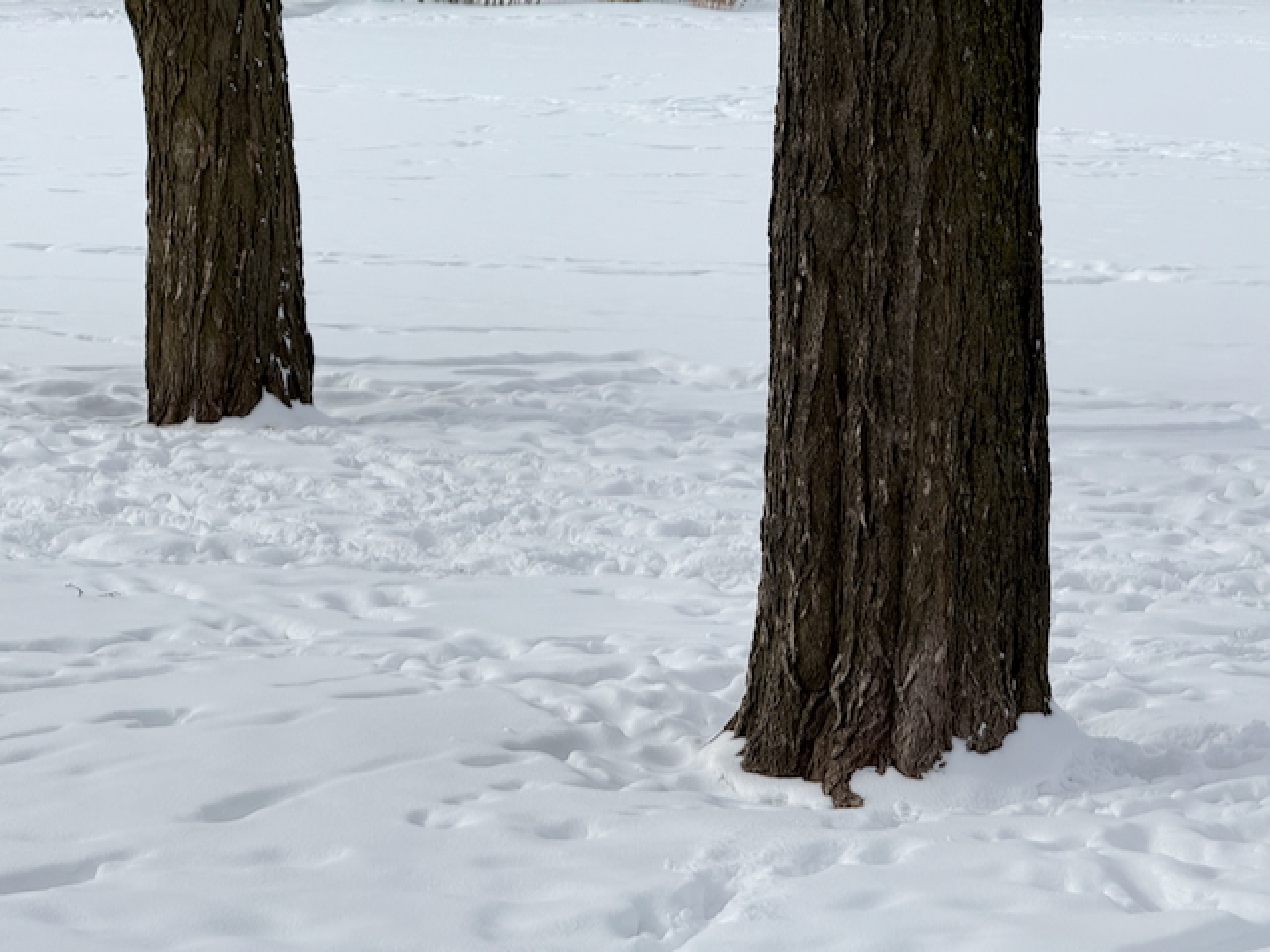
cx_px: 635
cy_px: 476
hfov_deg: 16.4
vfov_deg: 12.3
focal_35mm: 120
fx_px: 4403
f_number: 2.8
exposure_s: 1/2283
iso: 64
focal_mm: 15.66
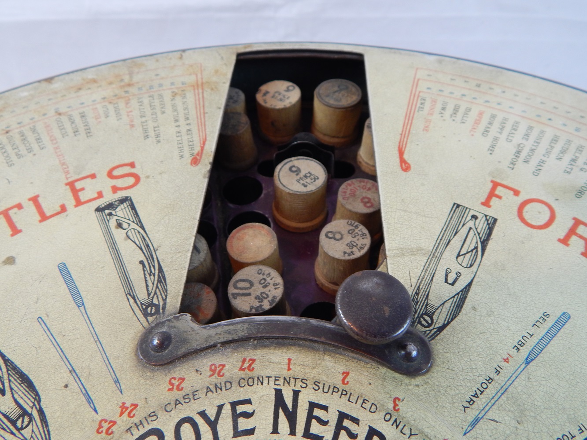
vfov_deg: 54.9
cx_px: 294
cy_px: 220
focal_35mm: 25
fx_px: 424
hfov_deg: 69.4
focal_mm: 4.5
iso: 180
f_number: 3.1
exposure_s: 1/30
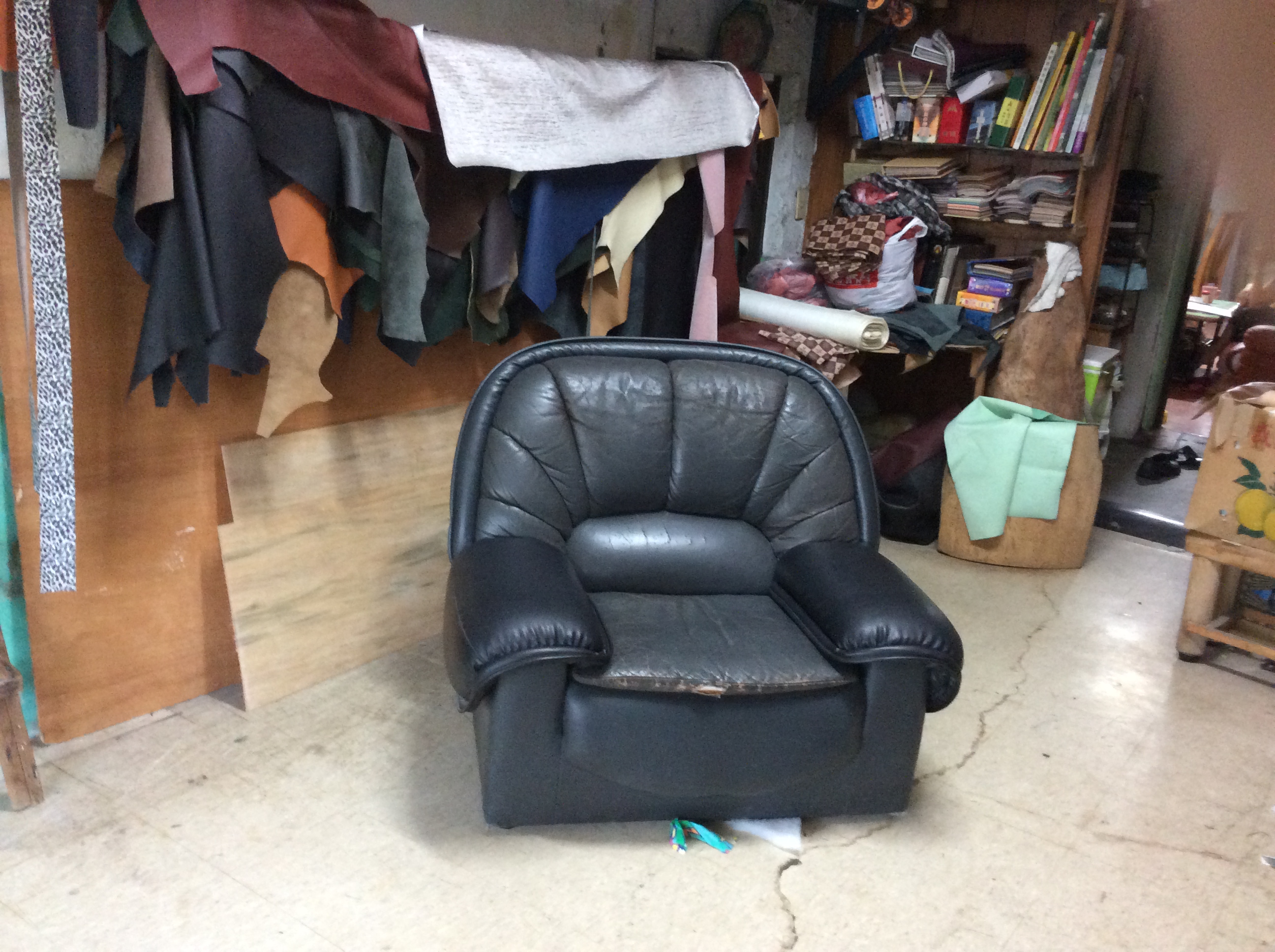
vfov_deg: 42.8
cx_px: 638
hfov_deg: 55.4
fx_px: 1214
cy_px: 476
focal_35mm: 33
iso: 250
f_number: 2.4
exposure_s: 1/17
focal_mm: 3.3
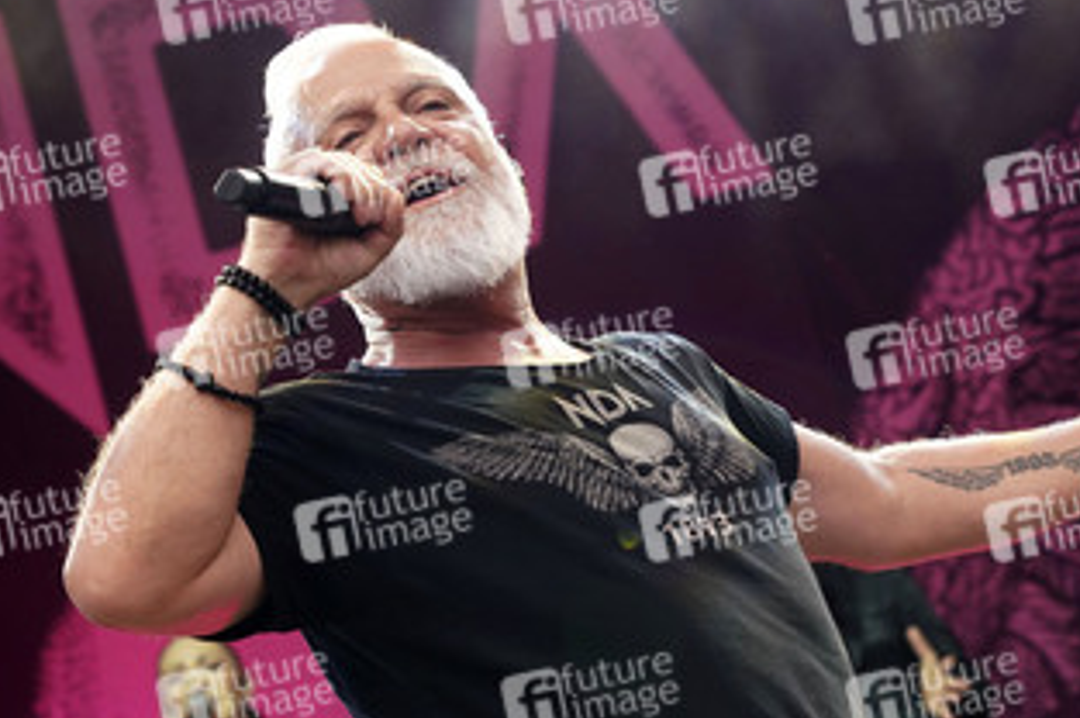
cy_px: 435
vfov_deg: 13.9
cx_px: 637
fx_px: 2937
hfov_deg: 20.8
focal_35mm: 98
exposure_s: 1/160
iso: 1000
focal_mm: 68
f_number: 5.6
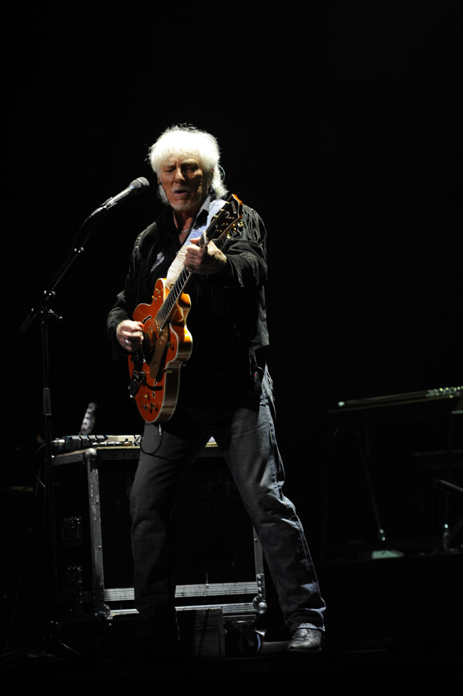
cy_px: 348
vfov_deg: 11.4
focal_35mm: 180
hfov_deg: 7.6
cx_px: 232
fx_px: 3477
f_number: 5.6
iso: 1250
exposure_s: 1/100
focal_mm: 180
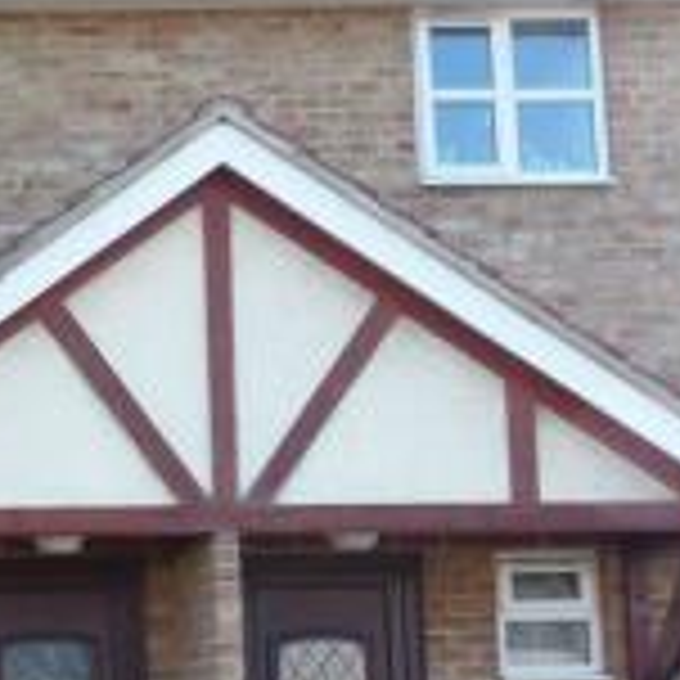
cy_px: 570
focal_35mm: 82
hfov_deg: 19.6
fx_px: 1822
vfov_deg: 20.8
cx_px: -182
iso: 64
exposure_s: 1/125
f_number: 2.9
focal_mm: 4.3
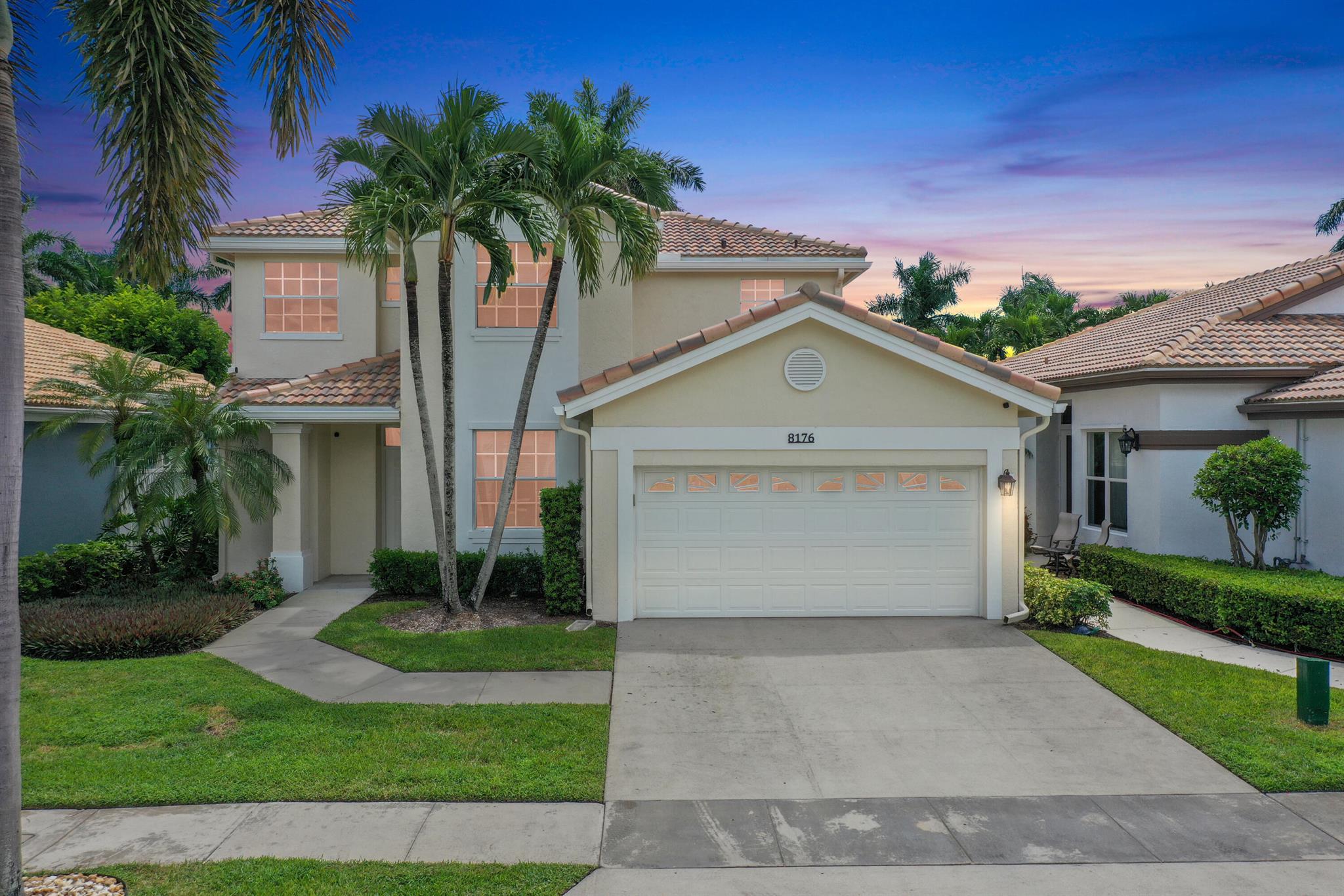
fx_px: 1045
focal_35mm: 28
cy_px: 448
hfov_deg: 65.5
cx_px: 672
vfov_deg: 46.4
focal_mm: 10.26
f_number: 4.5
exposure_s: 1/800
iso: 100
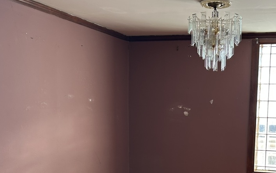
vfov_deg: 22.4
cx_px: 212
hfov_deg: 35.4
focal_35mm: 56
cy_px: 167
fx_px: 421
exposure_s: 1/121
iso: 50
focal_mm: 5.7
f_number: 1.5
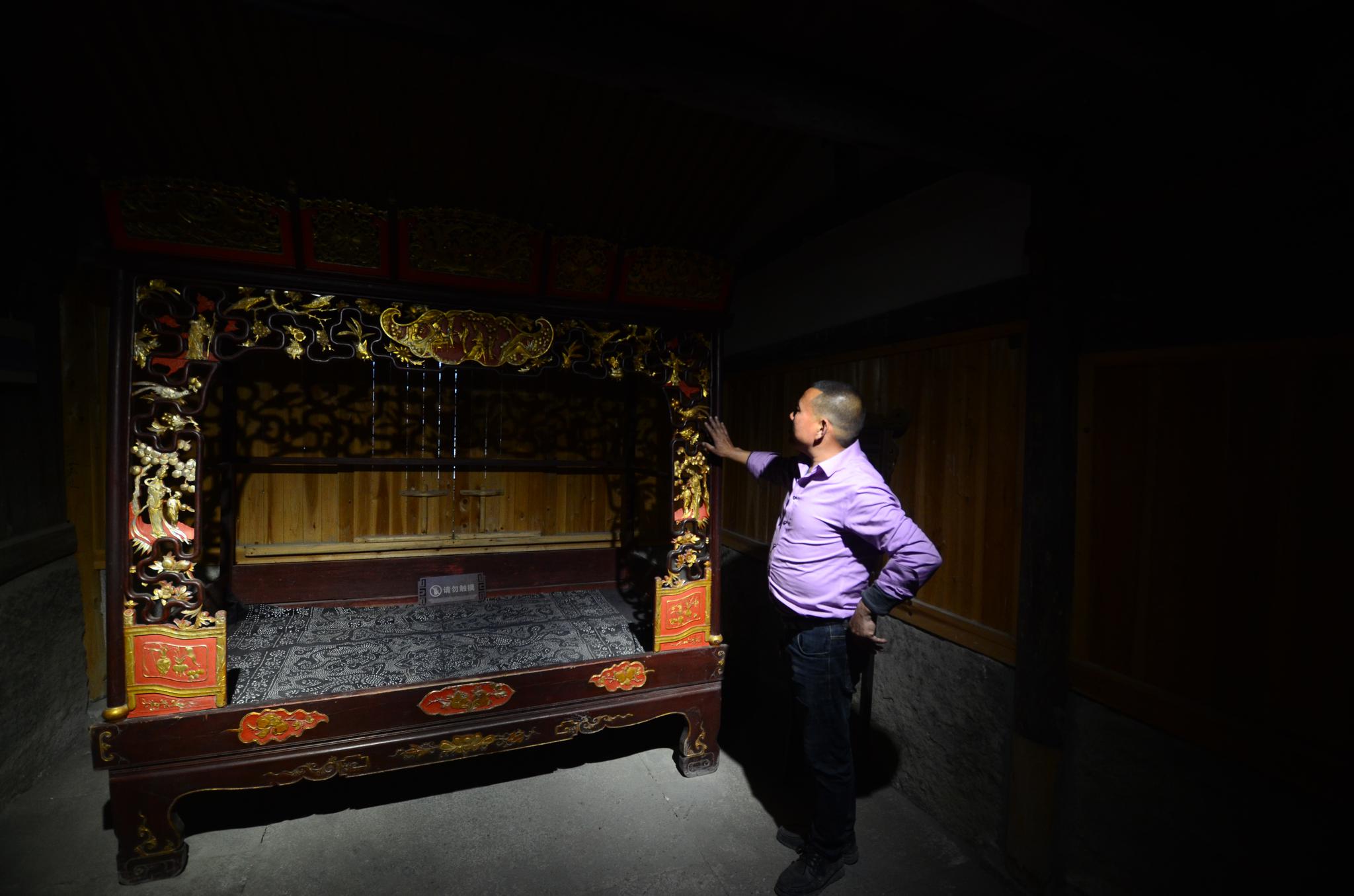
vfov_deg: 77.1
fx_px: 563
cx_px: 677
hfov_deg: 100.5
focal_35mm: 15
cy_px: 448
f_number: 3.5
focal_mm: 10
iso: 1000
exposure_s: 1/125
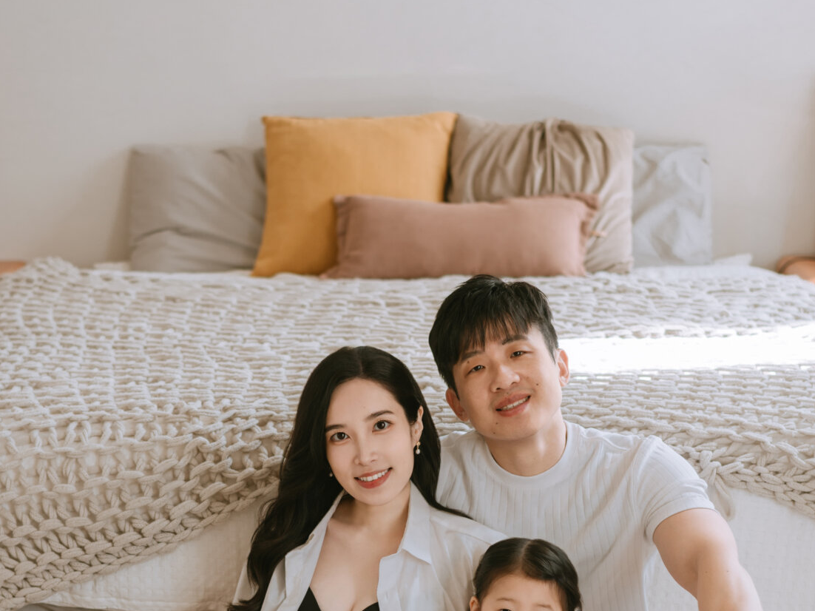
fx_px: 2260
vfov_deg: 15.2
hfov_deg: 20.4
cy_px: 565
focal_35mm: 96
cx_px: 374
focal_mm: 55
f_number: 2.2
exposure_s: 1/500
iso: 250
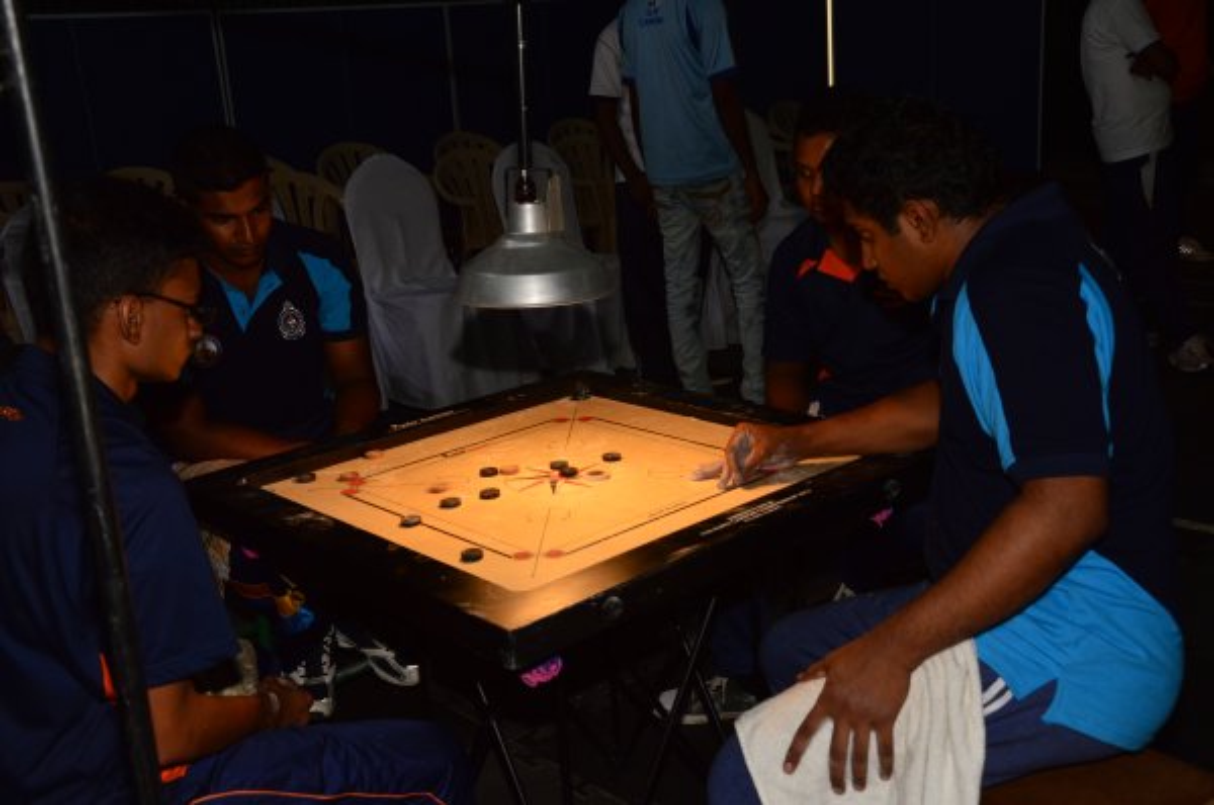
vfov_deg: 34.1
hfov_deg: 49.6
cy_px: 402
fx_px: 1313
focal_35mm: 39
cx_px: 607
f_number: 5.6
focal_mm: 26
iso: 400
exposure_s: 1/80
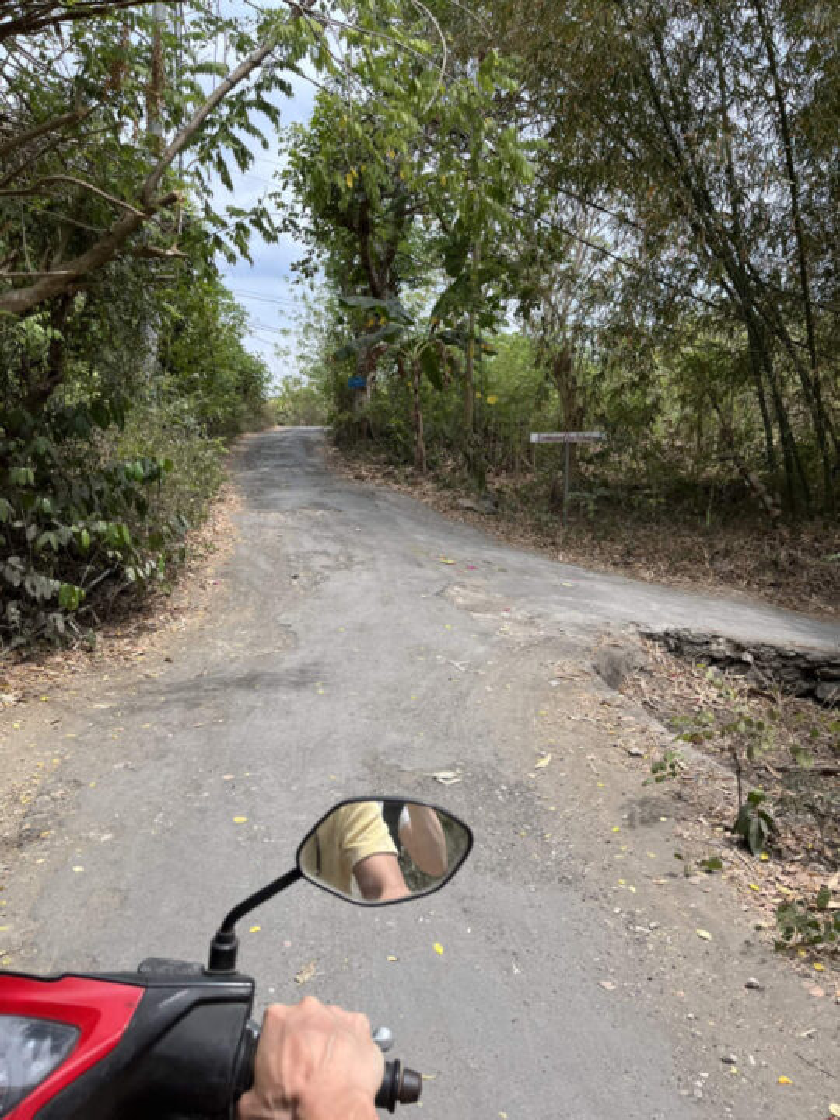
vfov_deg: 67.3
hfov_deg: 53.1
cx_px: 420
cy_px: 560
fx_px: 841
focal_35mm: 26
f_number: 1.6
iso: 50
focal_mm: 5.1
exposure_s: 1/2137
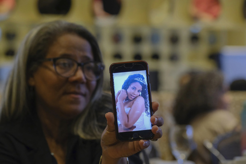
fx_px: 827
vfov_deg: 11.3
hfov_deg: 16.9
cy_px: 82
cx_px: 123
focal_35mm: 121
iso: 3200
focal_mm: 80.4
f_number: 4
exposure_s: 1/80
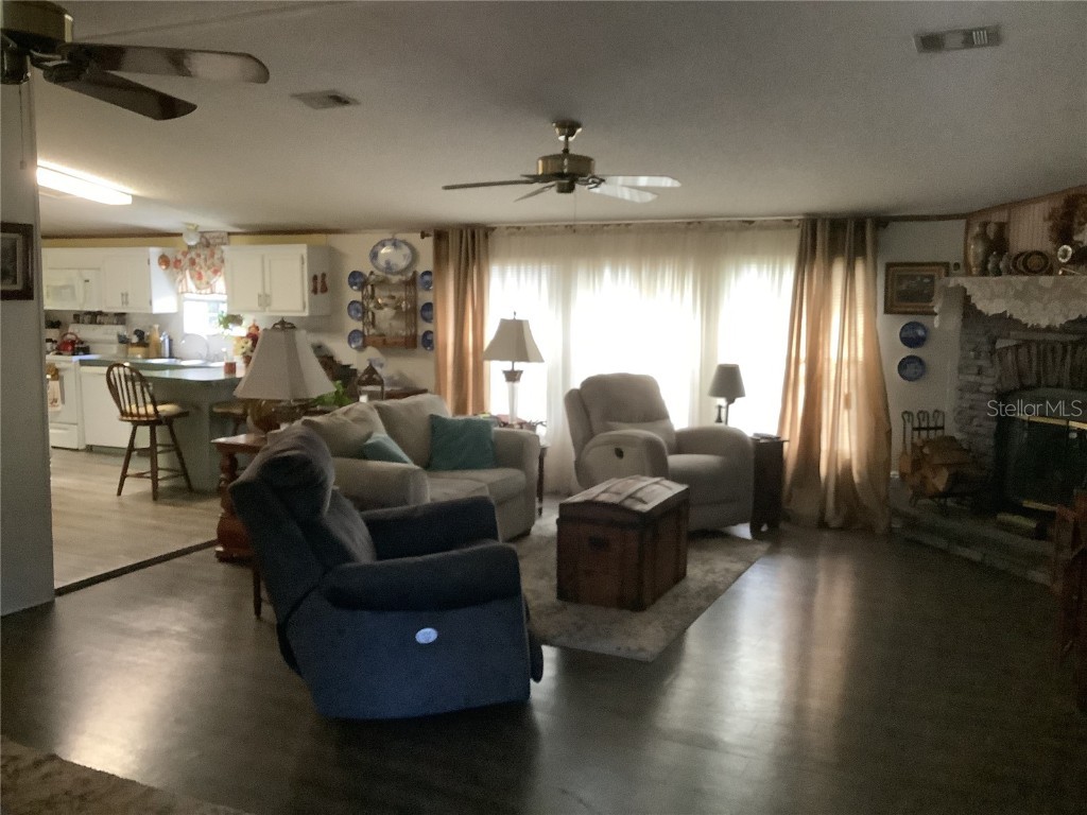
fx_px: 973
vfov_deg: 45.4
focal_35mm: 31
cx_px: 544
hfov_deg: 58.4
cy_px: 408
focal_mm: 3.3
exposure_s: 1/33
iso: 400
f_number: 2.4
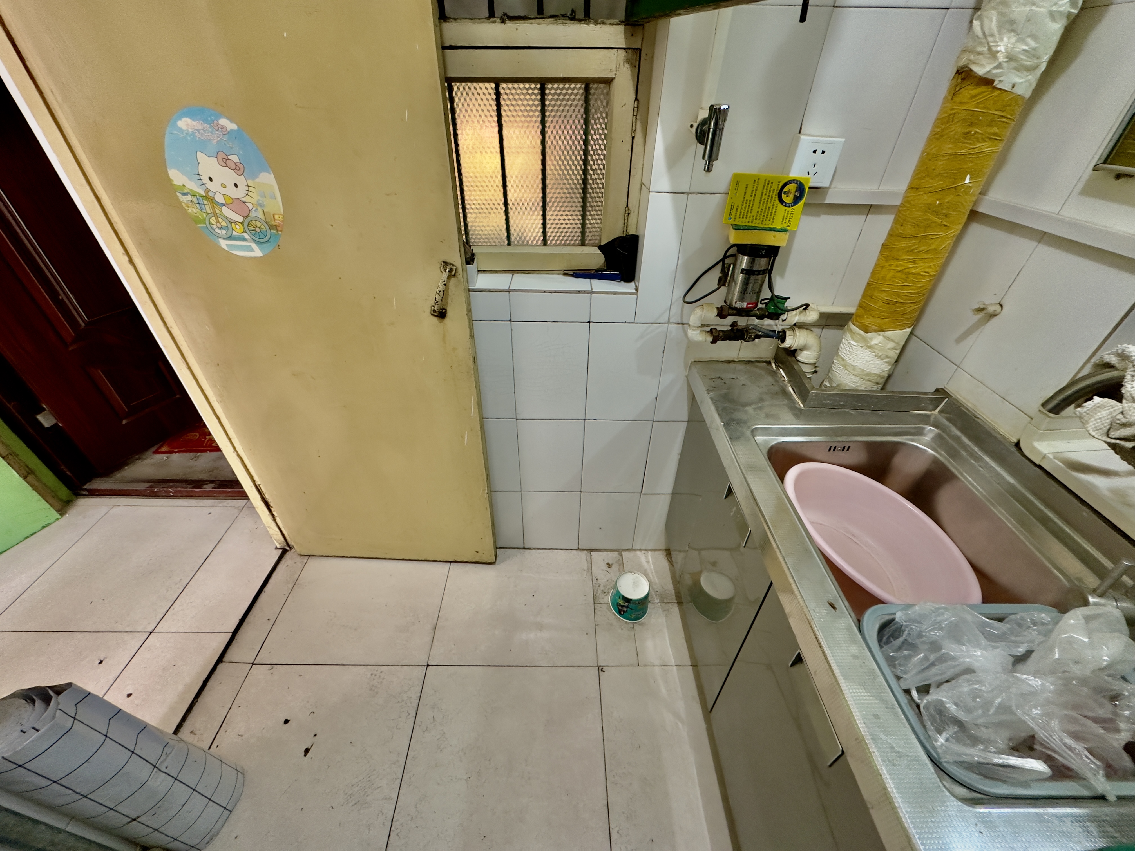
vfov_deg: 85.7
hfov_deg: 102.1
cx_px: 568
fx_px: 459
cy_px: 426
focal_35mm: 14
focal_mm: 2.22
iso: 640
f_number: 2.2
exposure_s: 1/60
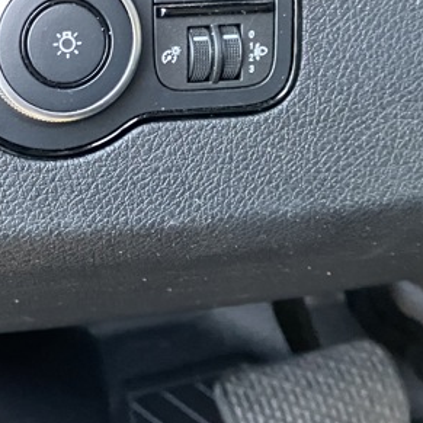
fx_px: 940
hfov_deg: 24.5
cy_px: 55
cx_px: 32
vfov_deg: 24.7
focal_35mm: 68
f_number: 1.8
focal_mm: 3.99
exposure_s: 1/36
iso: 400
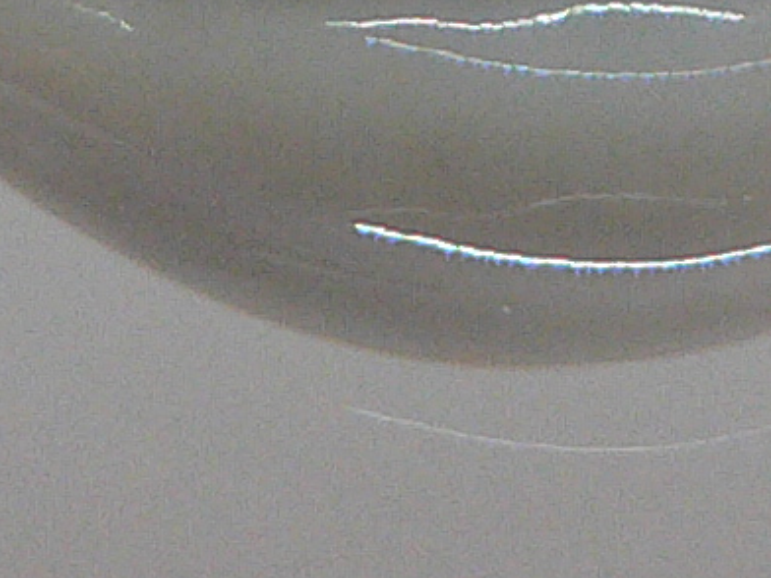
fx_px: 4009
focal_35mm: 180
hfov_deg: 11.0
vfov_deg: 7.8
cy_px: -700
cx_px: 484
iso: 200
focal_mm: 4.6
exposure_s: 1/60
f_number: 2.8
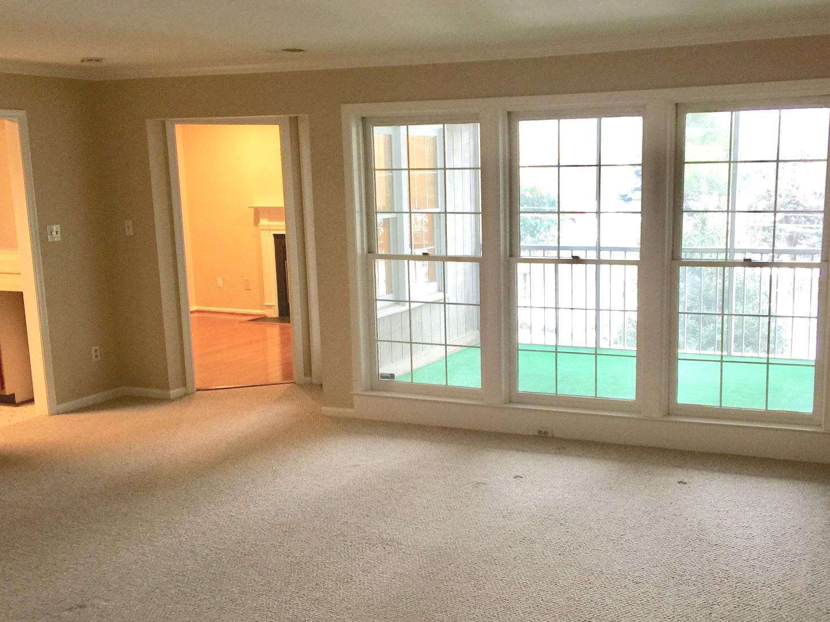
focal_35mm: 41
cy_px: 365
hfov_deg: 45.6
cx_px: 489
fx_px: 983
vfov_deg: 35.0
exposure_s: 1/15
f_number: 2.2
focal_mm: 4.15
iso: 64
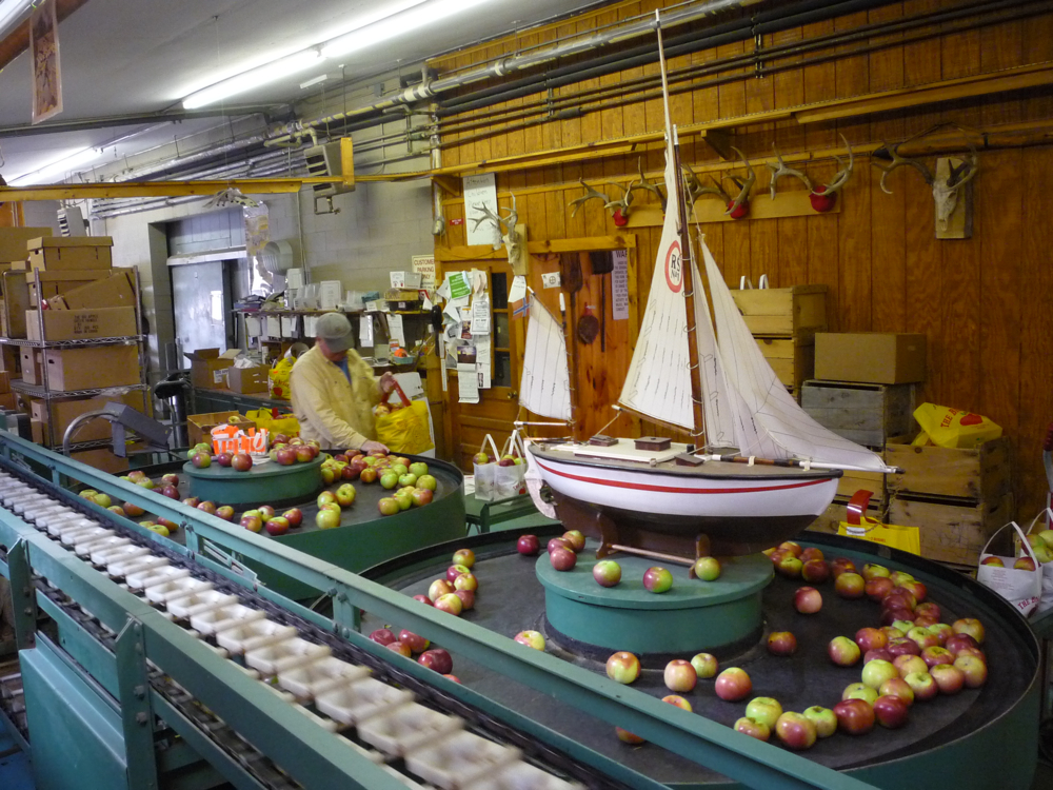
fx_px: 973
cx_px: 526
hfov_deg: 56.8
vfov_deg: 44.2
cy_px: 395
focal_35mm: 32
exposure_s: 1/25
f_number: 3.3
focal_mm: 5.2
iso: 400
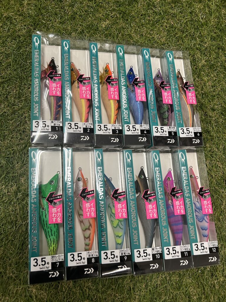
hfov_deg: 53.1
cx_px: 113
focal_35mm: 26
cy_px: 151
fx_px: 226
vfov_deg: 67.3
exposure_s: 1/60
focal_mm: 5.7
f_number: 1.5
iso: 200
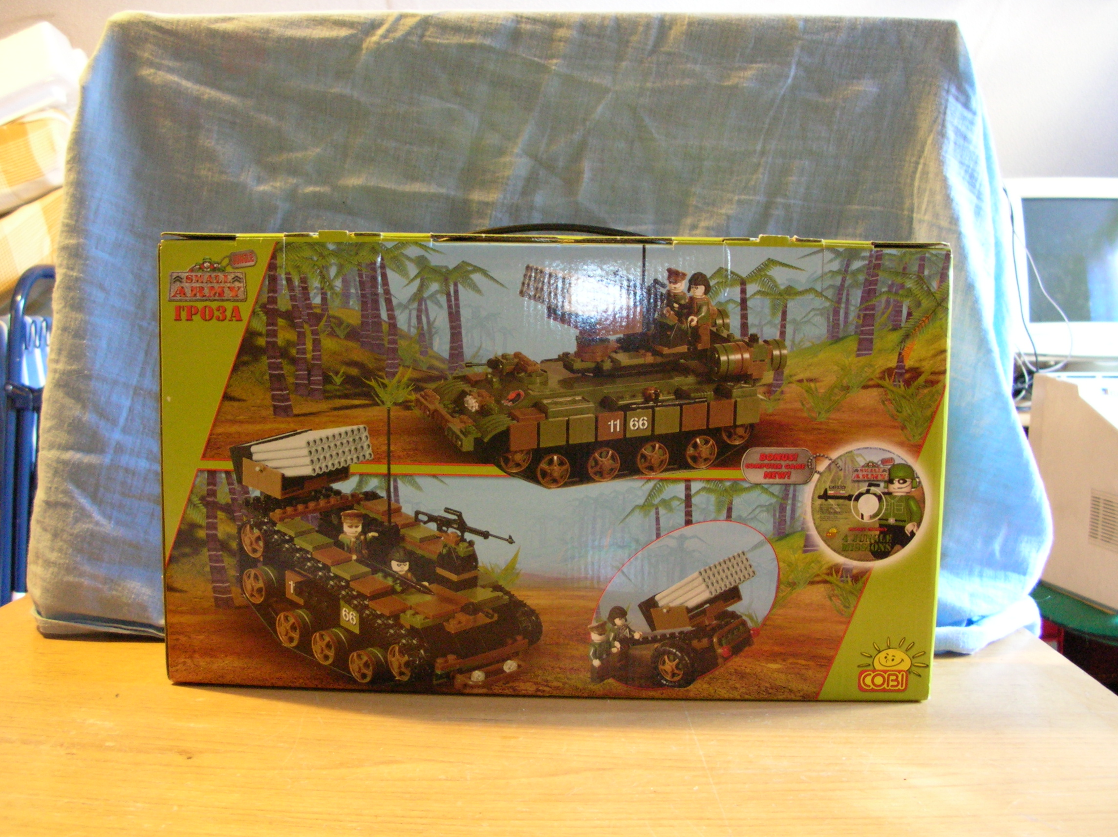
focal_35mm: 37
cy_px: 418
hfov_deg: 50.2
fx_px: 1194
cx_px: 559
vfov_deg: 38.6
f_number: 2.9
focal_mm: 6.2
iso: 200
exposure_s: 1/1.9
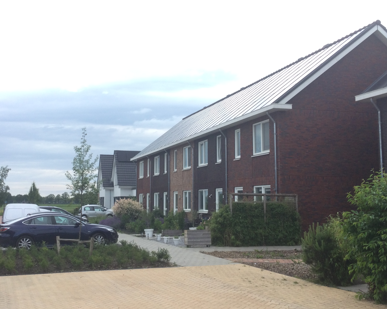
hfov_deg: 41.8
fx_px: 504
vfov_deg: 34.1
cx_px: 155
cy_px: 140
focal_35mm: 44
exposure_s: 1/321
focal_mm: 3.3
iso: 25
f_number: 2.4
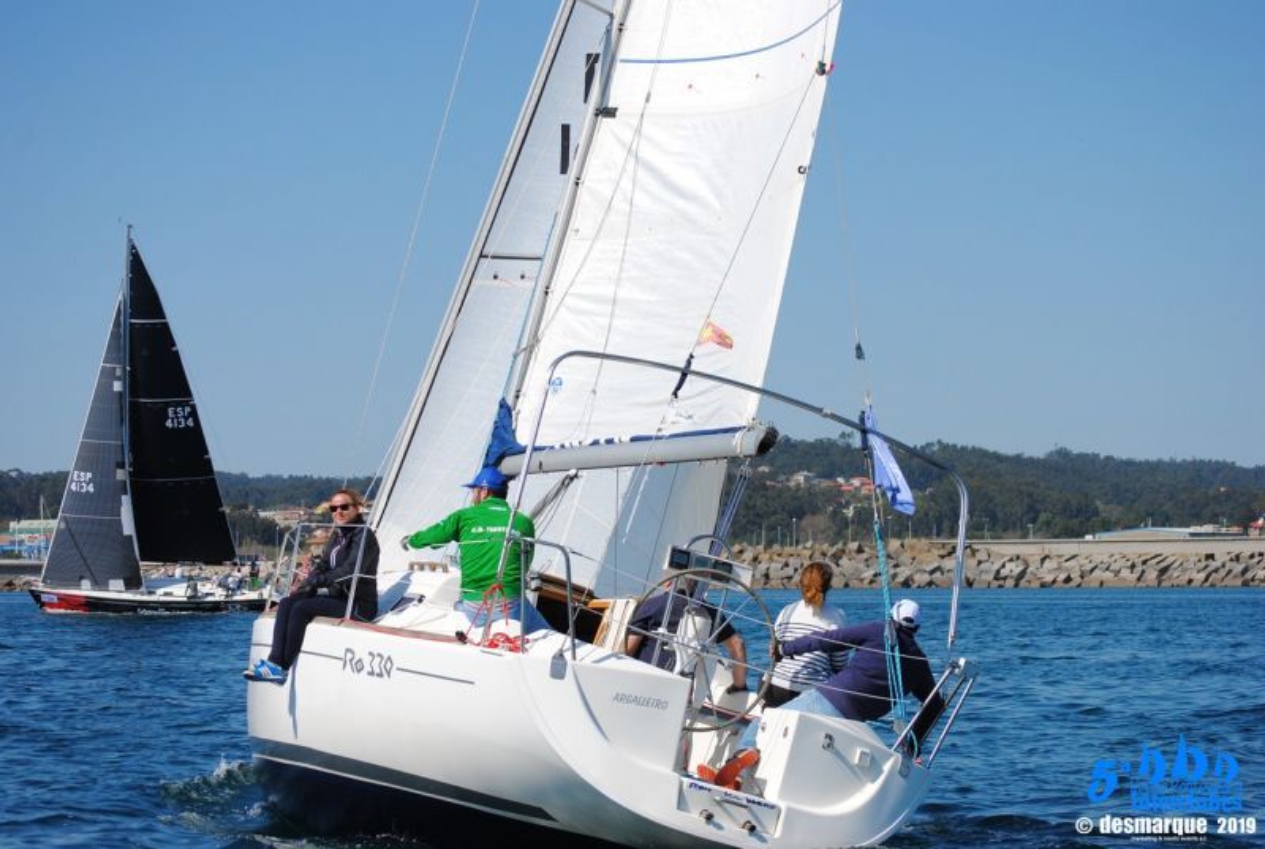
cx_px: 632
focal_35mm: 93
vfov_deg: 14.8
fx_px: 3275
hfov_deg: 21.9
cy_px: 424
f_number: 6.3
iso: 100
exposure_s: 1/640
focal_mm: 62
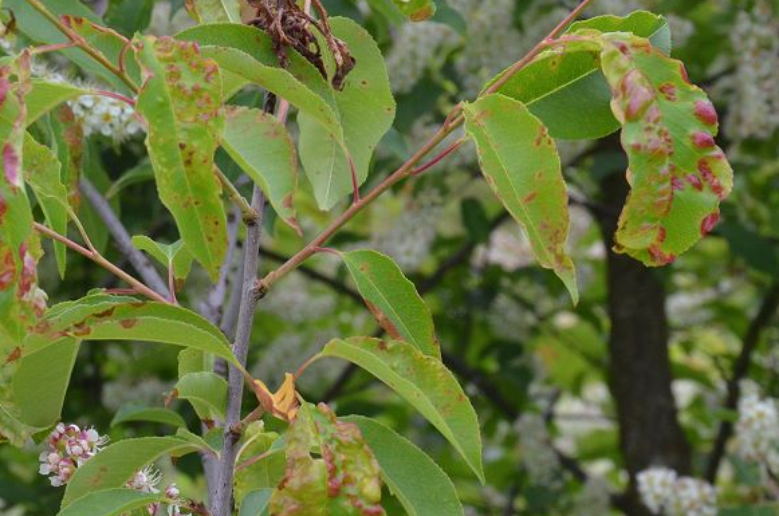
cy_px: 190
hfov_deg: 12.0
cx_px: 294
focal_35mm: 172
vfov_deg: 8.0
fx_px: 3712
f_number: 16
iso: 800
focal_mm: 65
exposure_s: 1/125
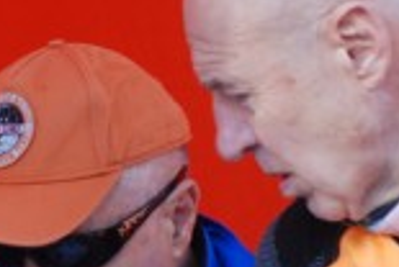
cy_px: 209
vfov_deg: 4.6
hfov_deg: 6.8
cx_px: -126
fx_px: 3342
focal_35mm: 301
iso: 1000
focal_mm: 52
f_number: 5
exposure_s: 1/250
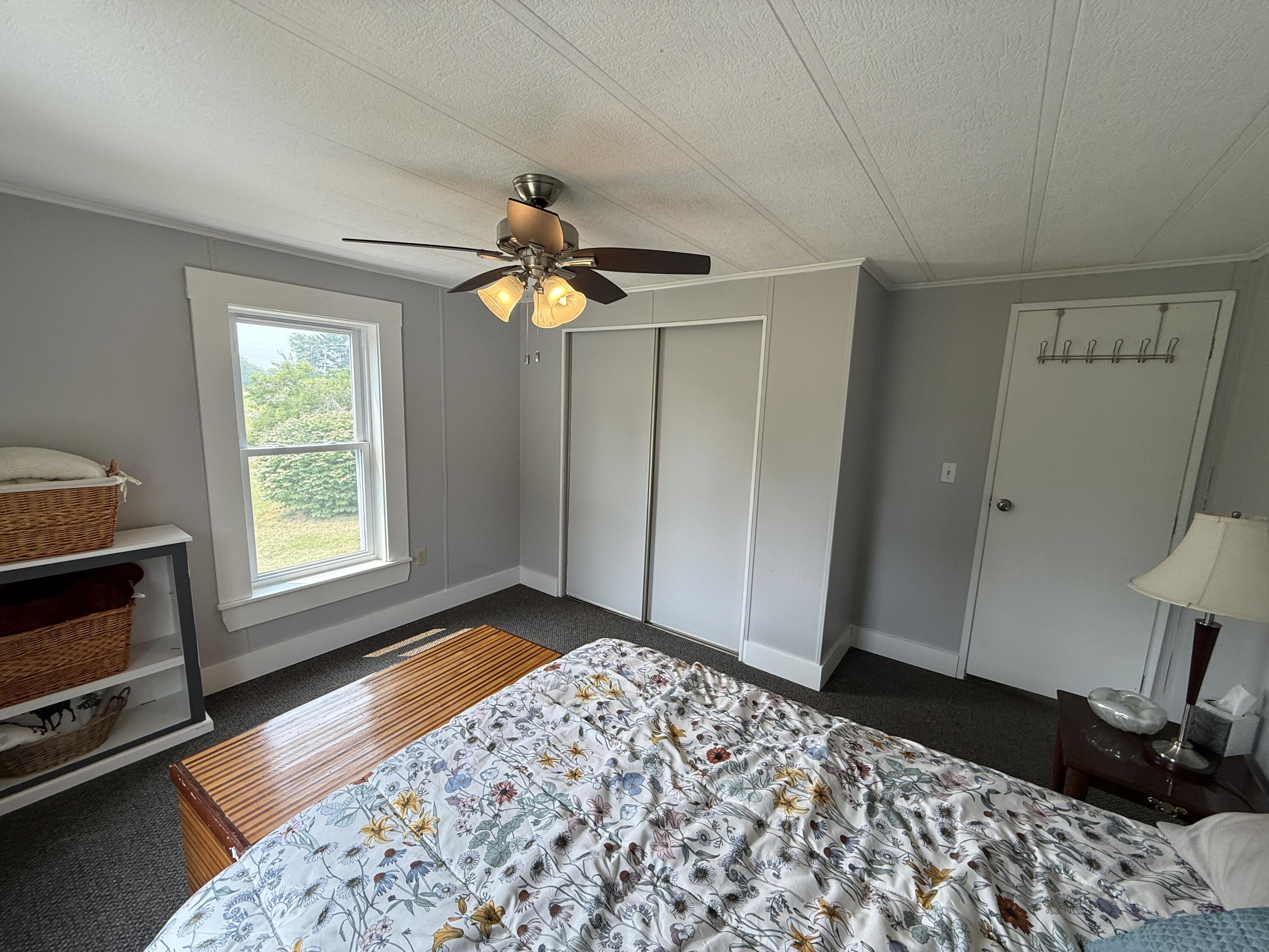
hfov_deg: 102.1
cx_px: 634
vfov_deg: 85.7
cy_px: 476
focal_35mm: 14
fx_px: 513
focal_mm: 2.22
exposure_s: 1/120
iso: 100
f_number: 2.2
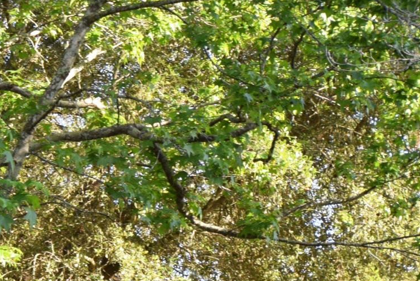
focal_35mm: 145
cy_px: 453
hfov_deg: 13.3
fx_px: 1692
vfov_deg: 9.2
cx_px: -212
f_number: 7.1
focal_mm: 24
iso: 400
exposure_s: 1/200
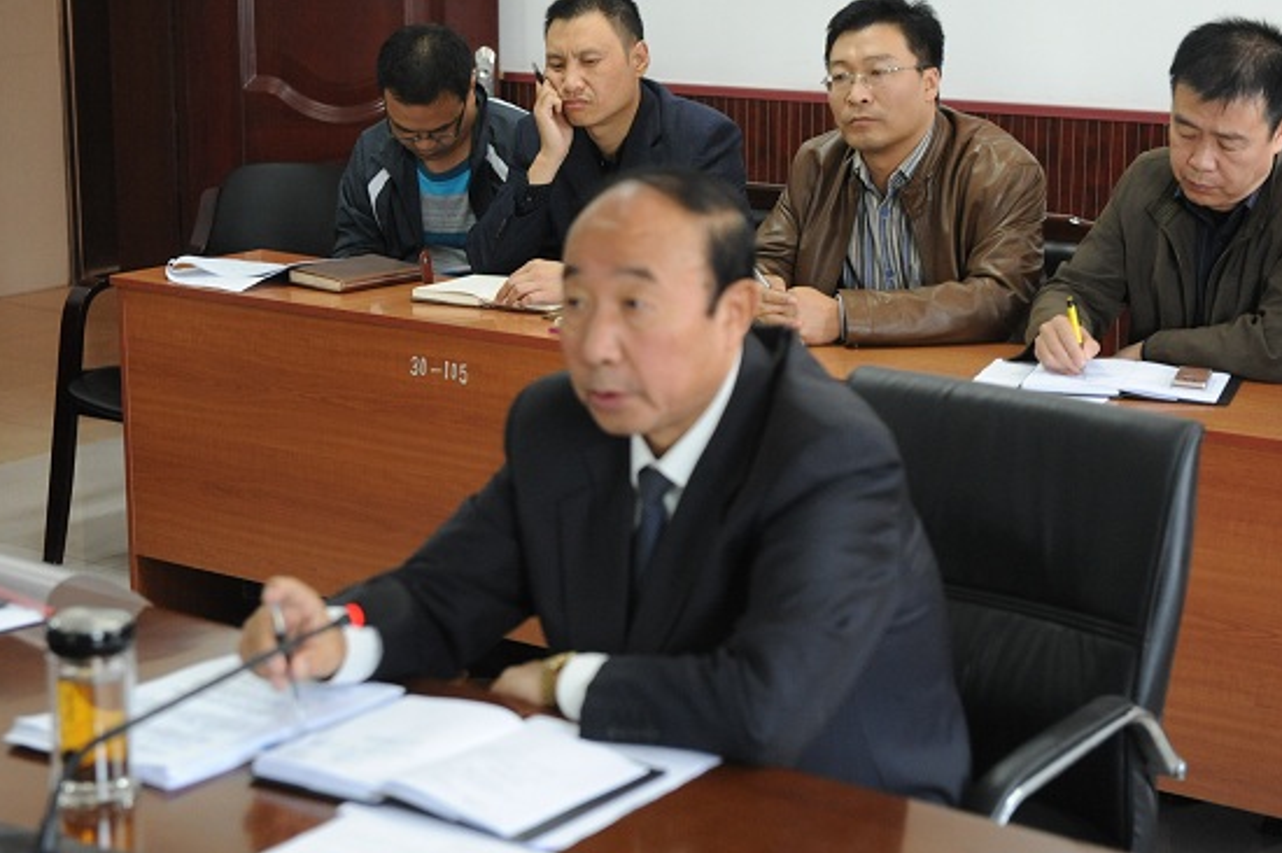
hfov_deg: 25.1
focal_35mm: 81
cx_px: 612
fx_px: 2883
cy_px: 380
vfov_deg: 16.8
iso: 3200
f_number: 4
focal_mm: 70
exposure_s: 1/125
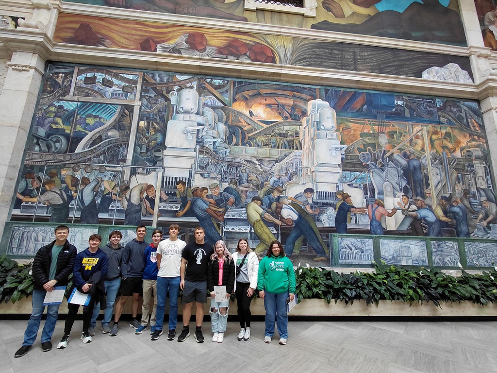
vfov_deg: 78.1
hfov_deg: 94.5
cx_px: 248
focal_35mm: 16
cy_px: 186
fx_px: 230
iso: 40
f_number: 2.2
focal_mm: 1.64
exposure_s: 1/124
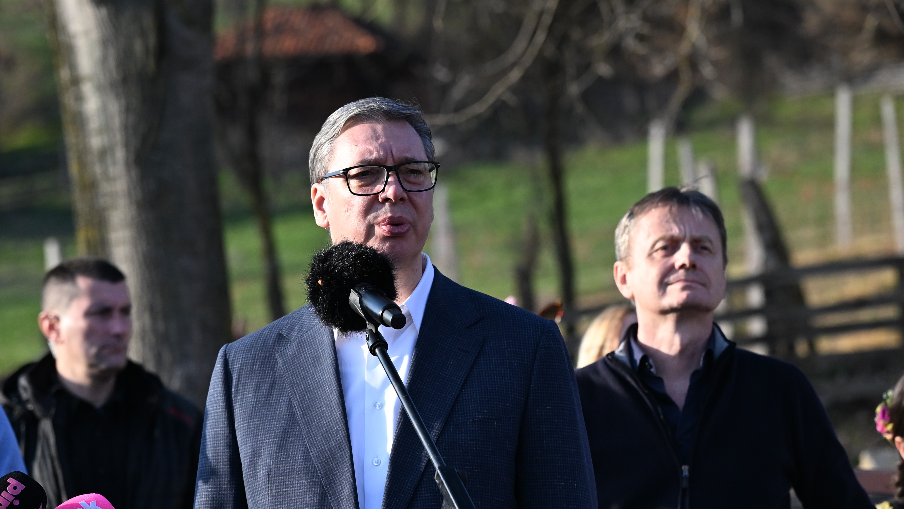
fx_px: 4530
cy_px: 267
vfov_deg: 6.4
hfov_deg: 11.4
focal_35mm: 189
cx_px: 451
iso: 800
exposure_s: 1/3200
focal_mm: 120
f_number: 4
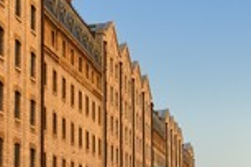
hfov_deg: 18.6
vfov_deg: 12.4
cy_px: 105
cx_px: 97
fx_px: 767
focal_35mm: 110
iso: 800
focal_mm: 40
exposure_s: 1/800
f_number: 7.1
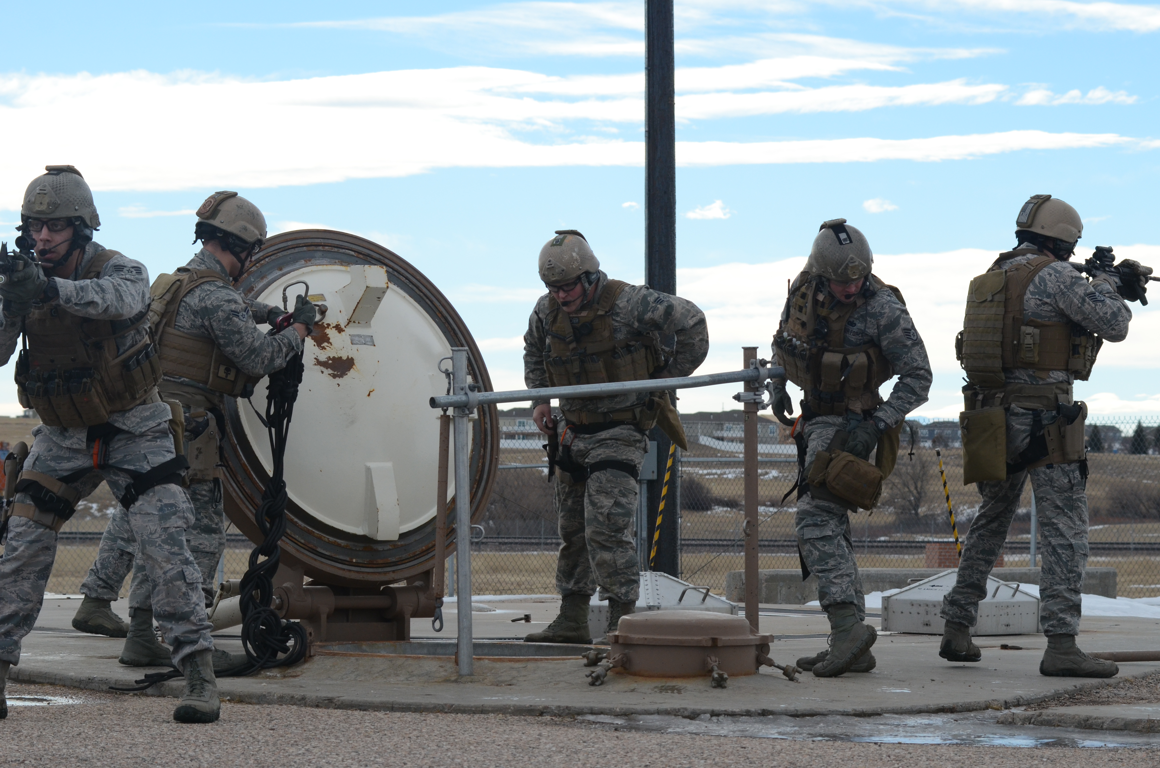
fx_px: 3859
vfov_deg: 11.4
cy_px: 384
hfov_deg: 17.1
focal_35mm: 120
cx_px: 580
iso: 640
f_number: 8
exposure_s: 1/1000
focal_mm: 80
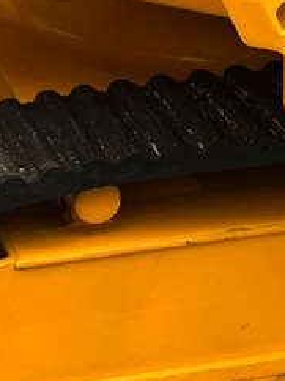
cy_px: -285
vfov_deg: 8.9
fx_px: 2364
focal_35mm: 215
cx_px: -43
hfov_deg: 6.9
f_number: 1.6
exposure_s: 1/192
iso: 40
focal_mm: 5.1
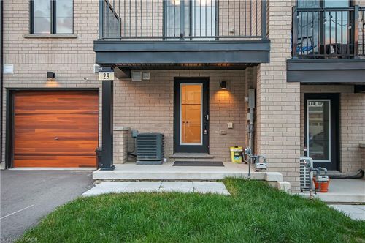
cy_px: 122
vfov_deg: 43.5
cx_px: 182
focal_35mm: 30
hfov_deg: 62.0
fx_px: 304
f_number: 8
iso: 100
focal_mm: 20
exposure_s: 1/10
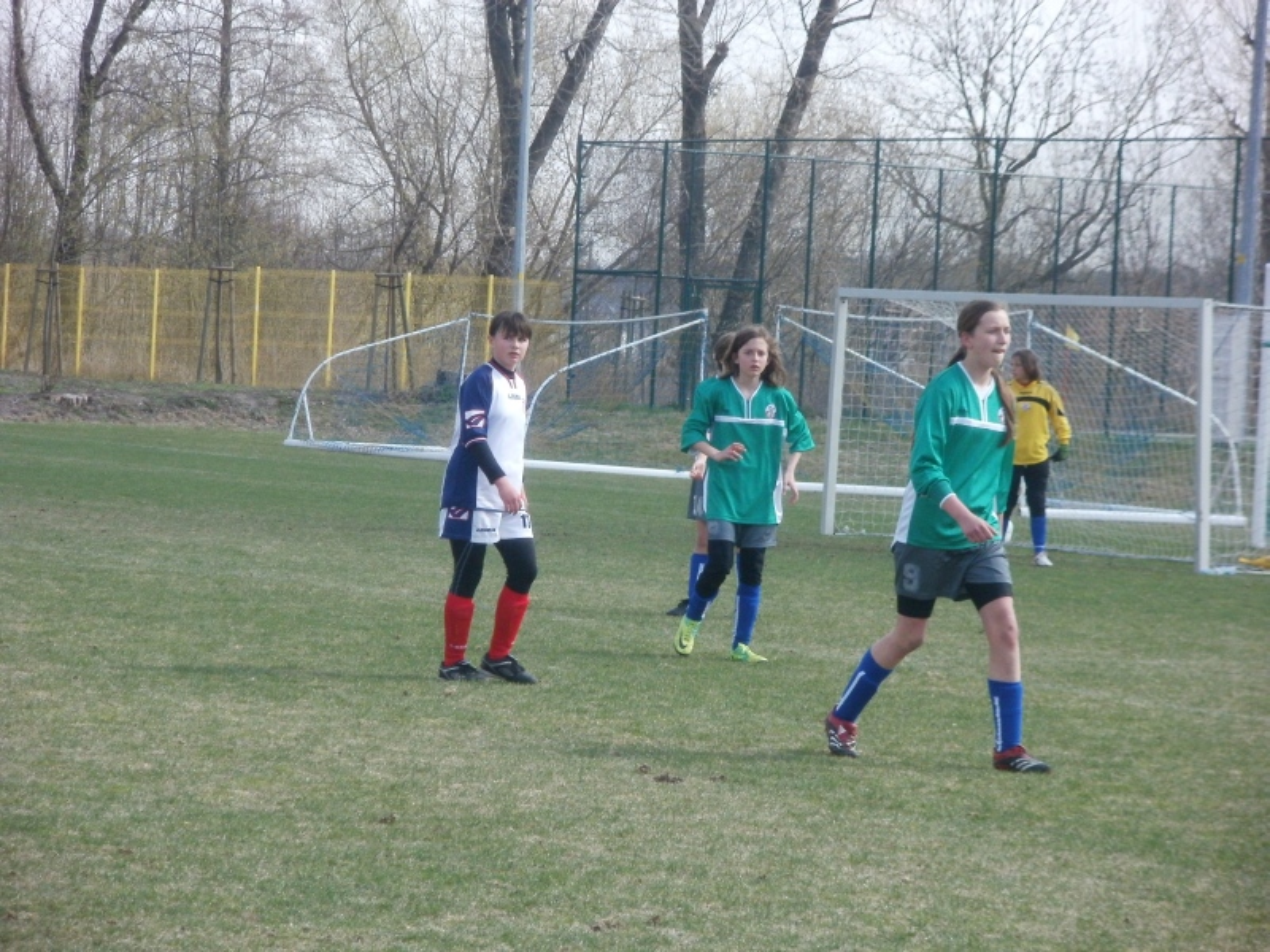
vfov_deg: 10.0
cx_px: 635
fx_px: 5467
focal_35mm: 149
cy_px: 476
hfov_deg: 13.3
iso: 200
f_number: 5.4
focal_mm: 26
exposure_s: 1/500
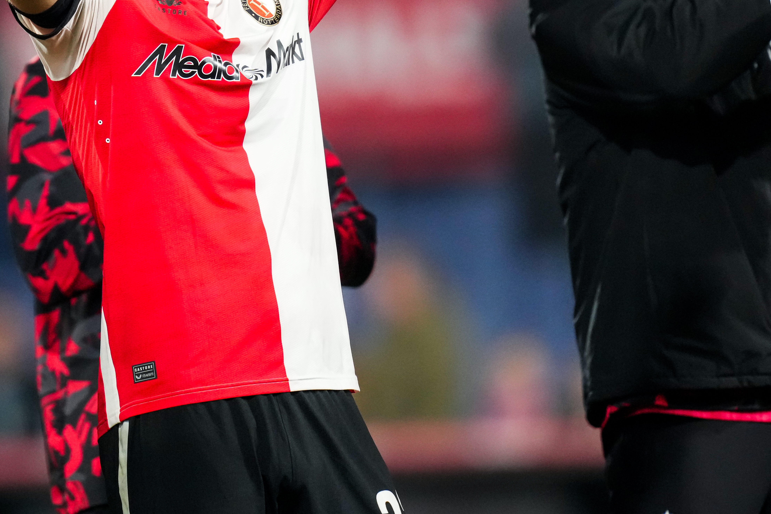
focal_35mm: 1075
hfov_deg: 1.9
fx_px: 23020
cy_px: 37
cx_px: 286
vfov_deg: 1.3
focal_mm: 560
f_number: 4
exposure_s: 1/1600
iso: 5000
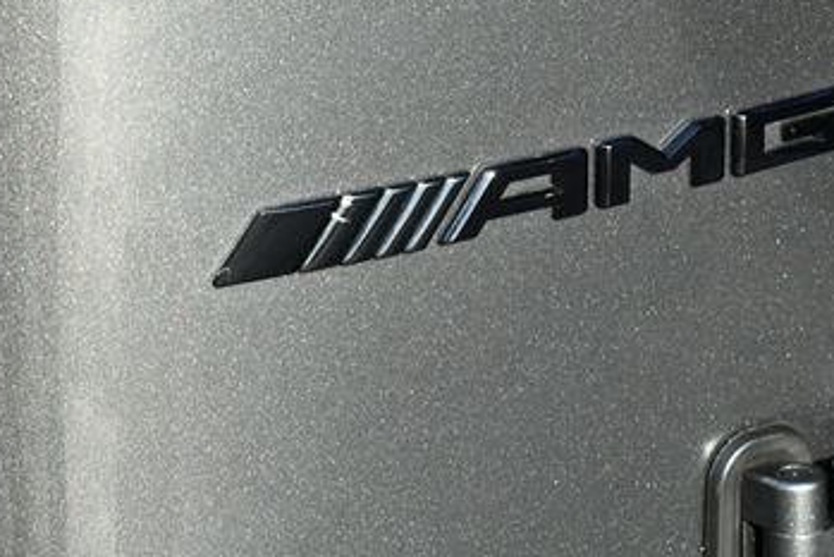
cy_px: 151
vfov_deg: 8.9
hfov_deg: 13.3
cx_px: 621
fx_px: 3569
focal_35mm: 154
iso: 200
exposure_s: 1/250
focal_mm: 42
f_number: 6.3
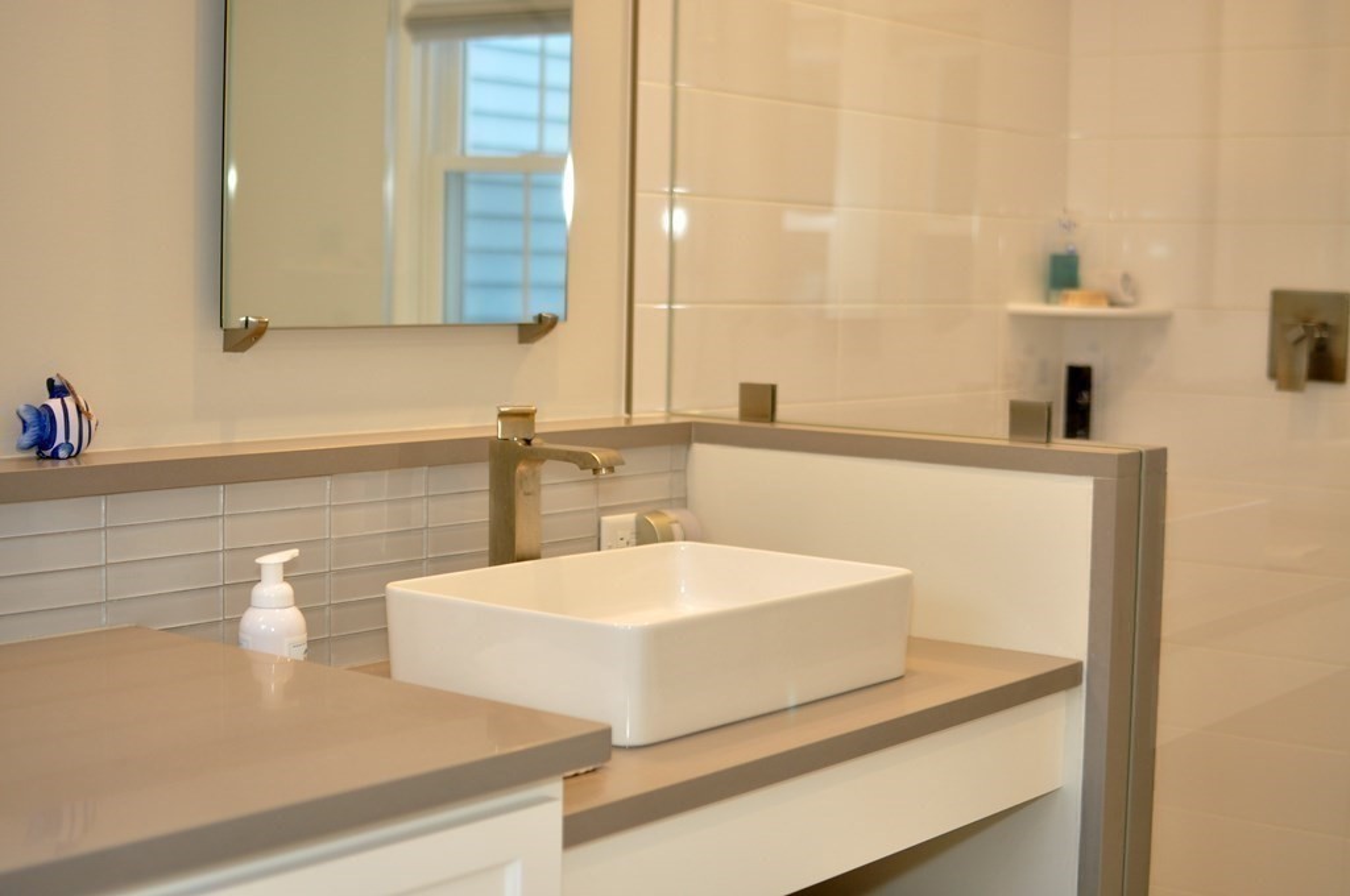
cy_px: 448
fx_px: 1966
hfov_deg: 37.9
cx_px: 675
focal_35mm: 52
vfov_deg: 25.7
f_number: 2.5
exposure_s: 1/125
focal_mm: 35
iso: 400
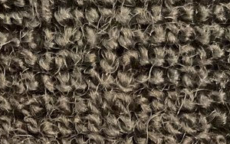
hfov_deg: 13.4
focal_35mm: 155
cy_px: 416
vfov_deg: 7.5
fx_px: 972
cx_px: 56
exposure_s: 1/30
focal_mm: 3
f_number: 1.8
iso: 500
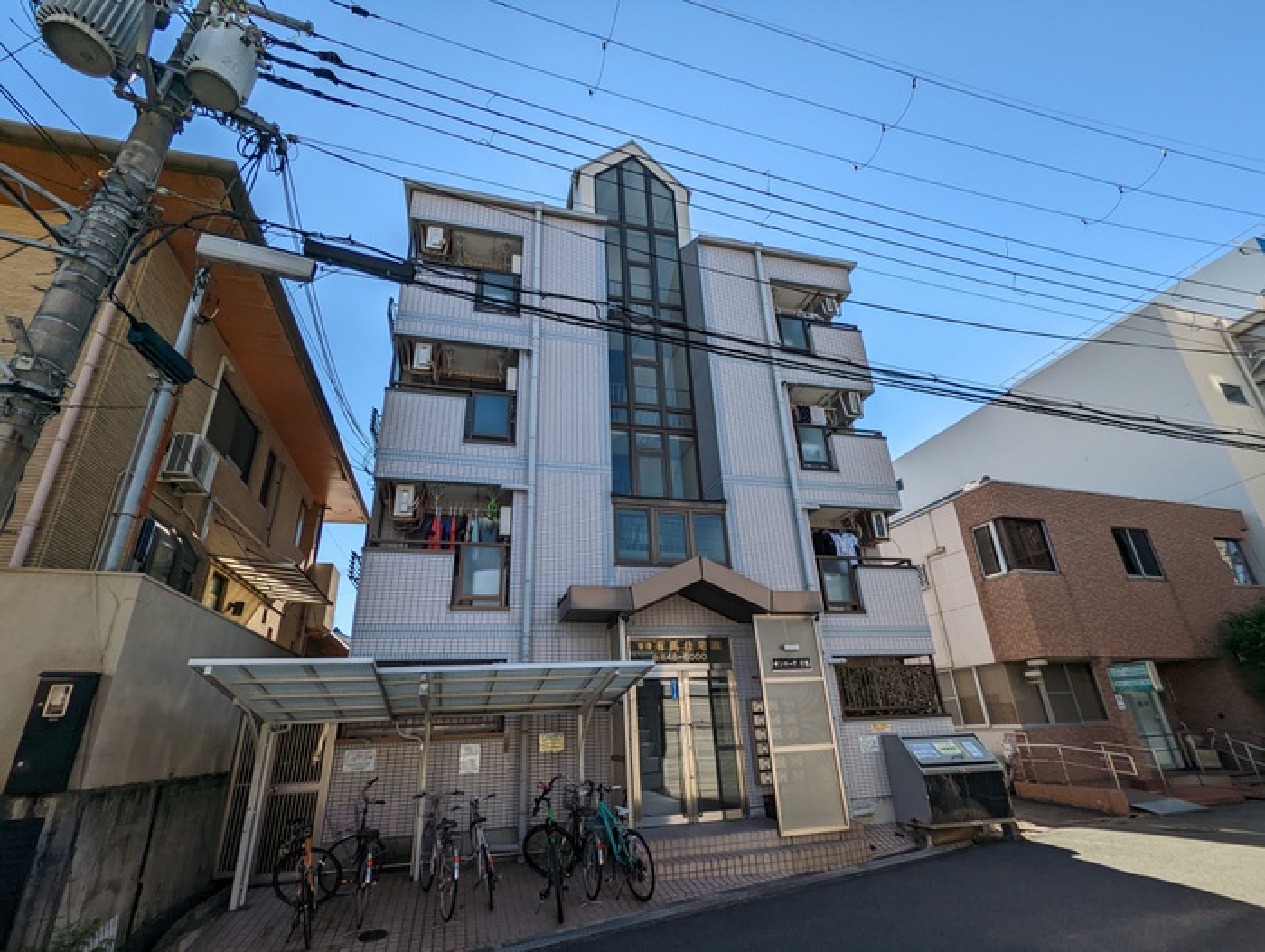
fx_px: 586
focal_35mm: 16
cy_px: 476
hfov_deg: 94.4
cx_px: 632
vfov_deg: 78.2
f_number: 2.2
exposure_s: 1/1387
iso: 50
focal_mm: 2.35
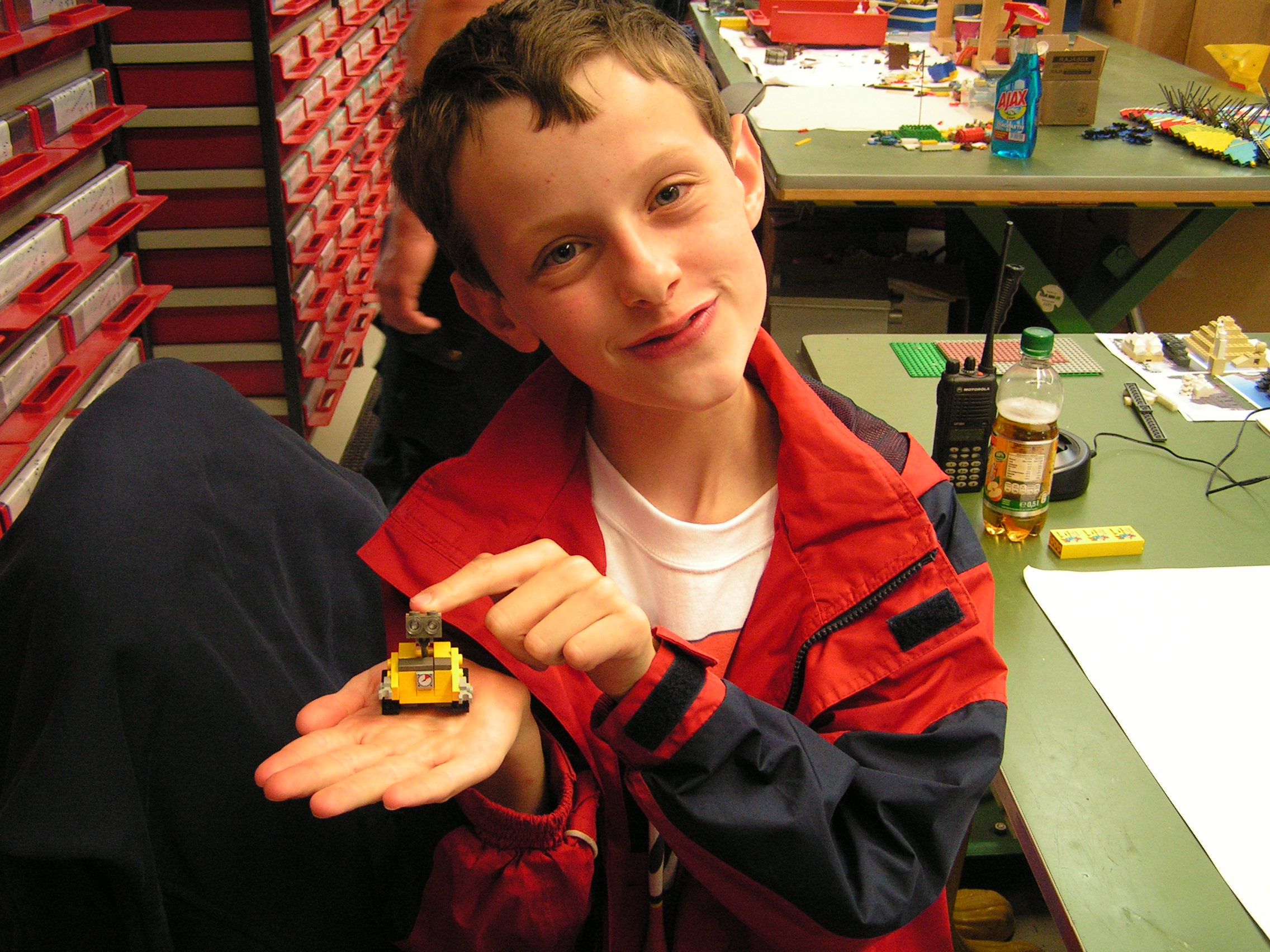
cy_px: 476
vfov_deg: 37.7
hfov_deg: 49.0
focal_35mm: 38
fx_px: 1394
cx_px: 635
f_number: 2.8
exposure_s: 1/50
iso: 160
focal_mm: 6.3
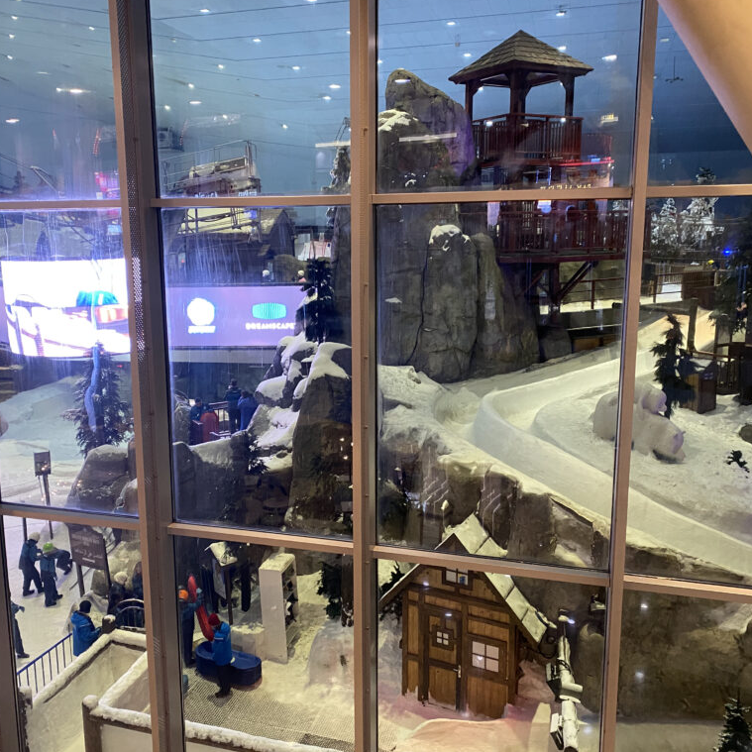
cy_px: 374
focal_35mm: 31
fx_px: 762
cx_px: 342
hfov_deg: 52.5
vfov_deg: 52.5
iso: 250
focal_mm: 4.25
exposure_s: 1/60
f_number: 1.8
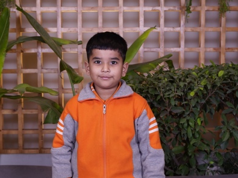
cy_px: 89
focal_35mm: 60
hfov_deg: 32.2
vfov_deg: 24.4
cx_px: 107
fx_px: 412
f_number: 4.5
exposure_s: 1/125
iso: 400
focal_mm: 37
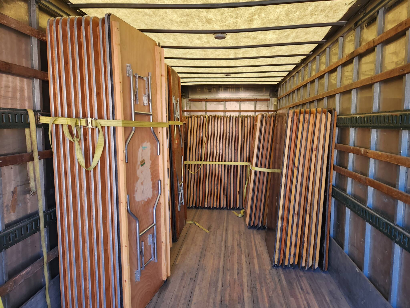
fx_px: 272
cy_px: 154
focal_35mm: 23
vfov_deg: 58.9
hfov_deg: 73.9
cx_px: 205
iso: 100
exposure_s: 1/180
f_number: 1.8
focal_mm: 5.4
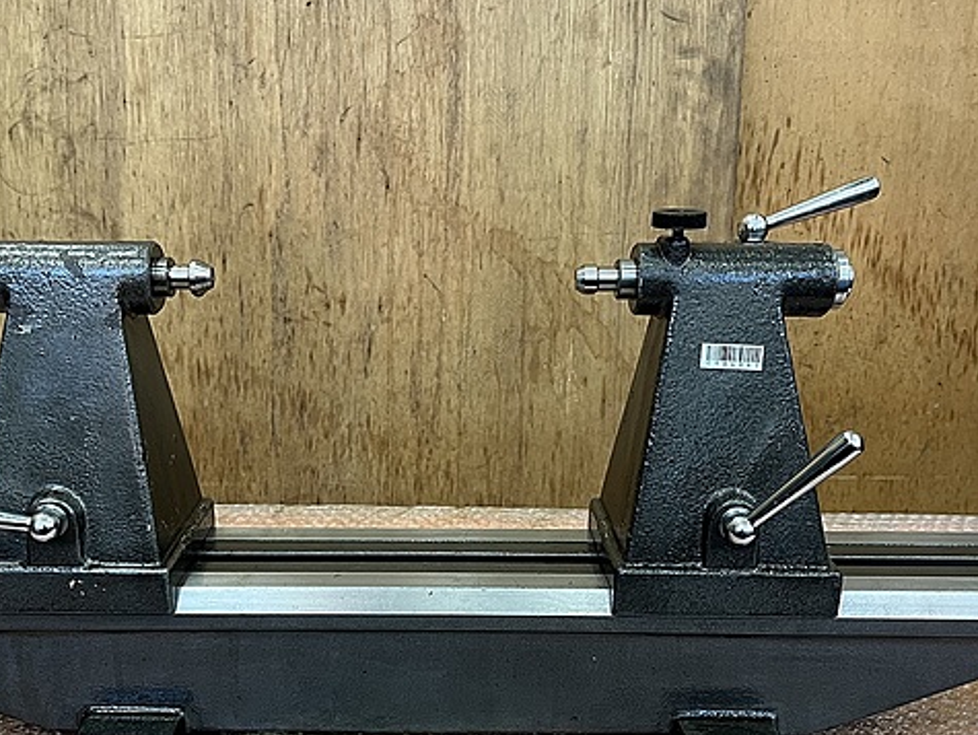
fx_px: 990
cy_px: 455
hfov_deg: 52.5
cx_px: 436
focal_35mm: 35
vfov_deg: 40.5
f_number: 1.6
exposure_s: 1/60
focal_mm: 5.1
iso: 200
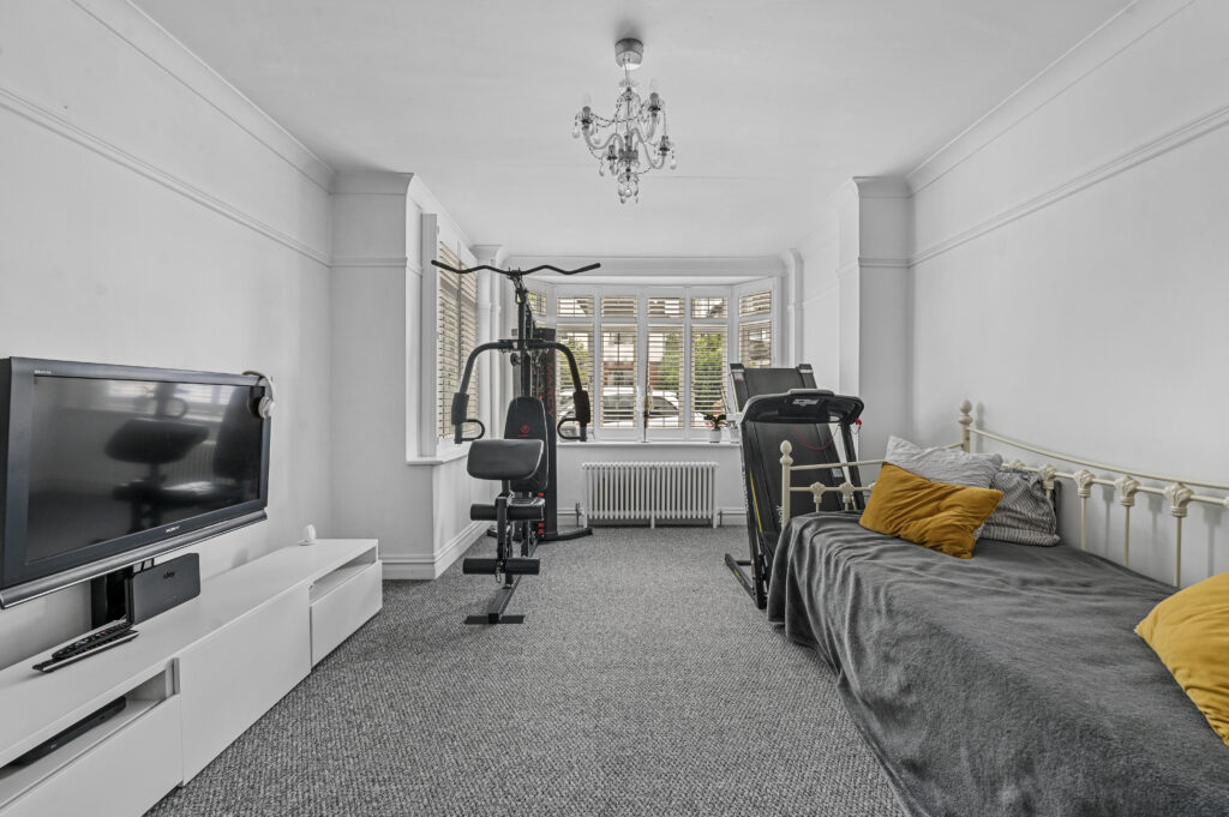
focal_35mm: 14
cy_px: 408
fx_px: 478
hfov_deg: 104.3
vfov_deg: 81.1
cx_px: 614
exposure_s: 1/5
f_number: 8
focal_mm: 14
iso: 400
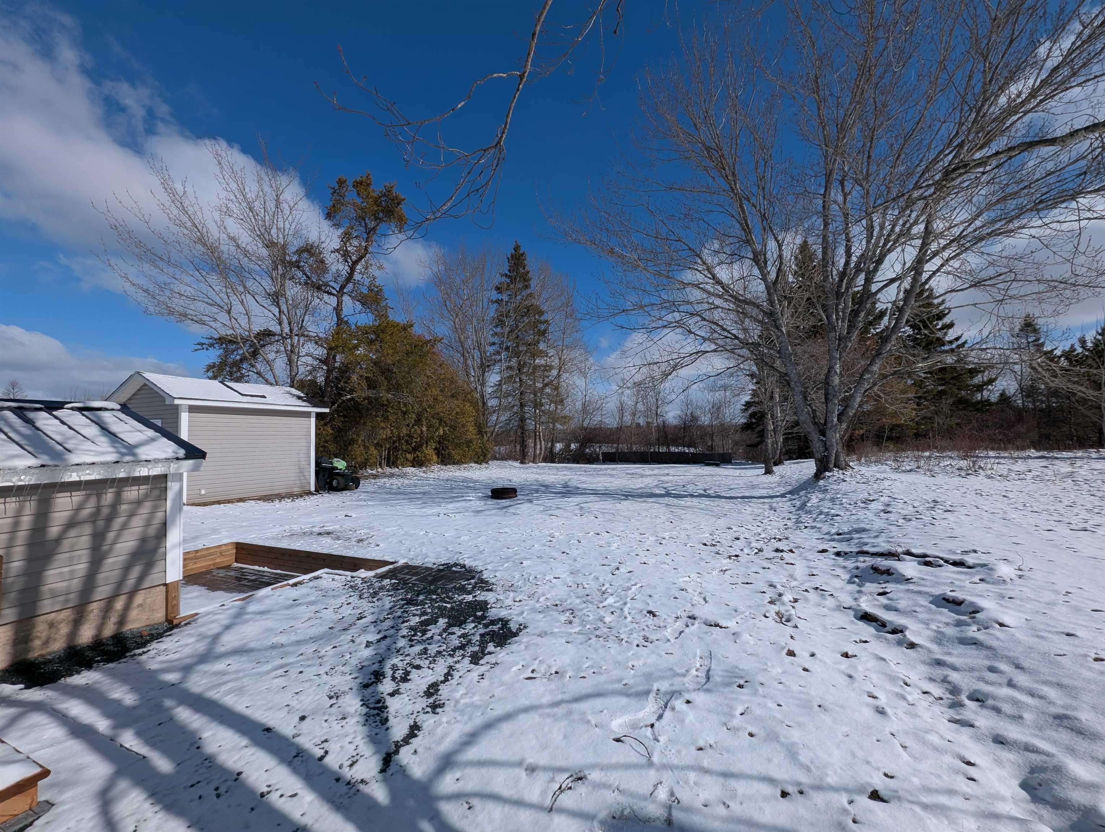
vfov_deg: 90.1
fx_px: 416
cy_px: 416
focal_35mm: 13
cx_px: 552
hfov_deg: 106.1
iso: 50
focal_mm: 1.95
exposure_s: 1/8000
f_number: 2.2
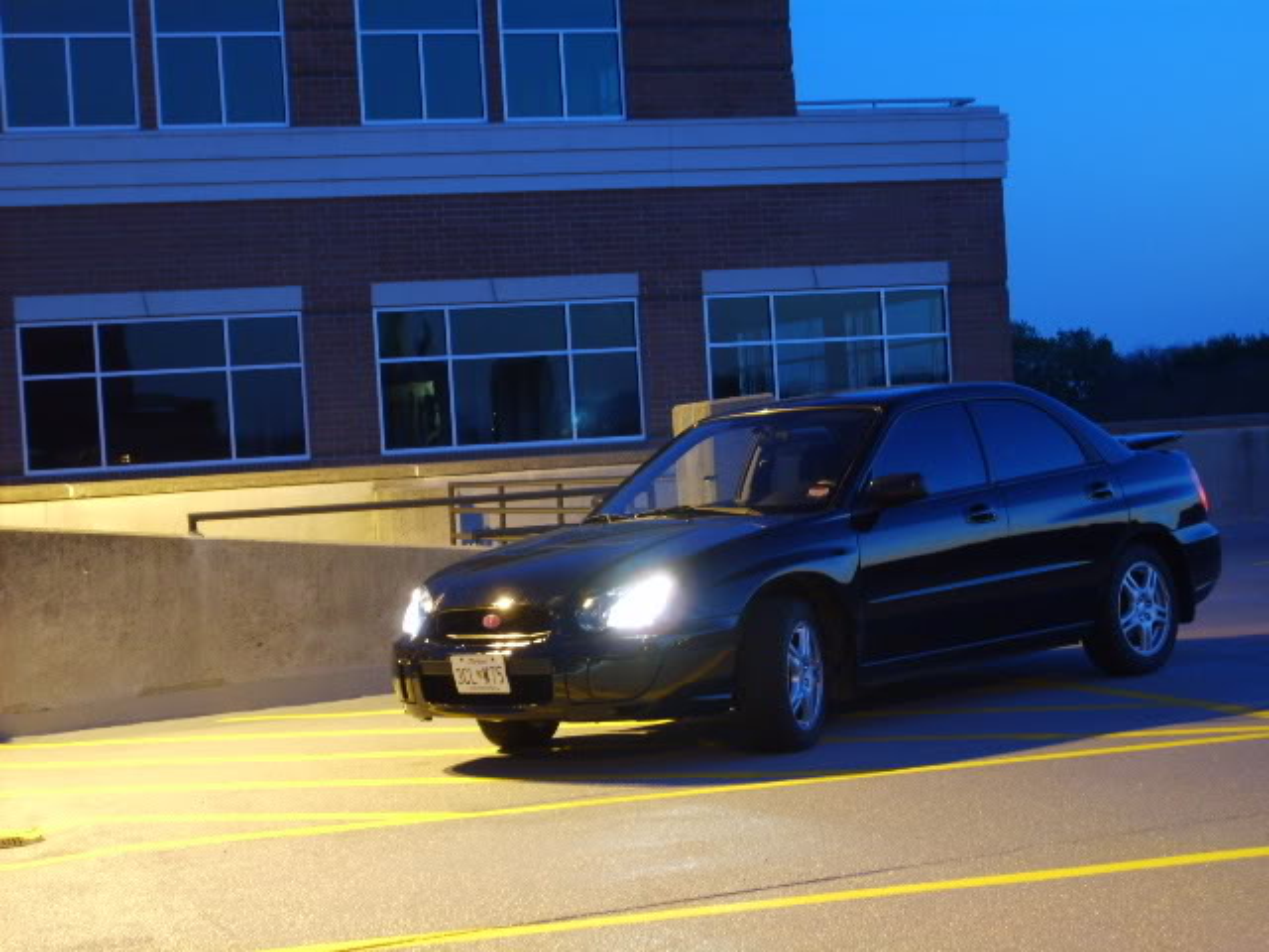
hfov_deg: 27.0
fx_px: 2639
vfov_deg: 20.4
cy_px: 476
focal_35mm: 72
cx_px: 634
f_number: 3.9
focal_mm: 12
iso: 140
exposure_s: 1/2
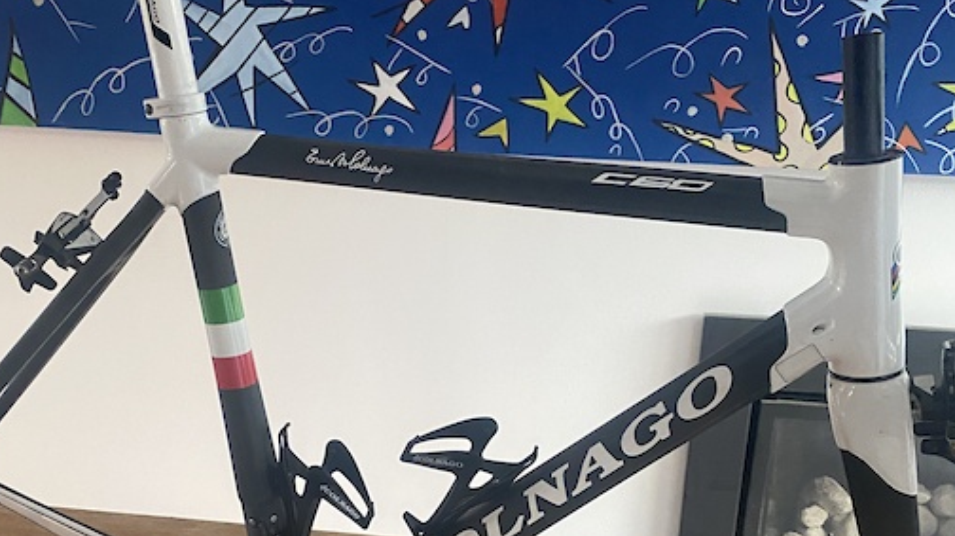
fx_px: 1139
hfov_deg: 45.4
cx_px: 423
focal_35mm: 45
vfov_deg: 25.7
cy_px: 472
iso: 400
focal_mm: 4.25
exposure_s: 1/60
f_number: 1.8
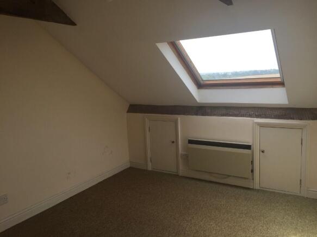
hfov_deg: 61.7
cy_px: 118
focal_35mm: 29
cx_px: 158
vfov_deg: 48.2
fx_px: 266
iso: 32
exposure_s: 1/416
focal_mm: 4.15
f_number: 2.2
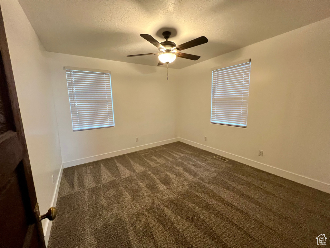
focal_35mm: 13
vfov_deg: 89.9
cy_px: 124
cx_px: 165
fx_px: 124
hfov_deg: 106.2
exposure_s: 1/60
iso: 400
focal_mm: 1.57
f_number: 1.8
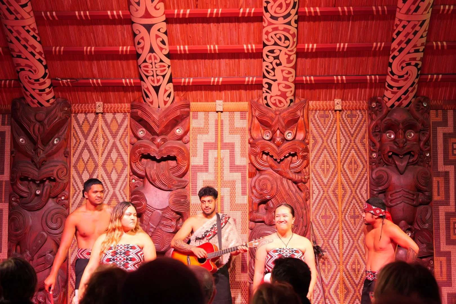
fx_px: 709
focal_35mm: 56
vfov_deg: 24.2
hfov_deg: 35.6
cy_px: 152
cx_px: 228
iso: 5000
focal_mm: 56
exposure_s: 1/60
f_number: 5.1
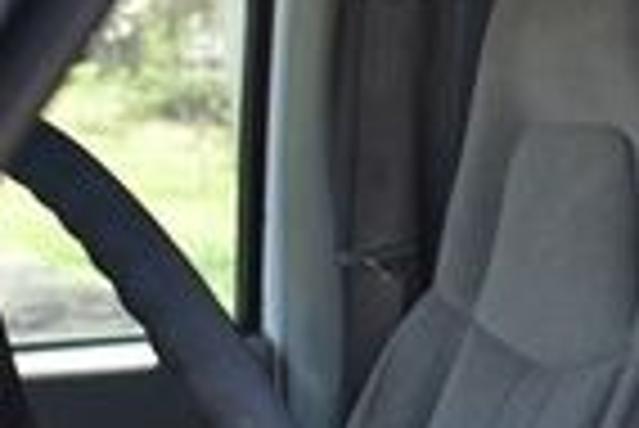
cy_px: 651
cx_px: 1008
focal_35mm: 162
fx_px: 2878
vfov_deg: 8.3
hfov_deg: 12.0
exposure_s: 1/250
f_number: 5
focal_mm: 24
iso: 400
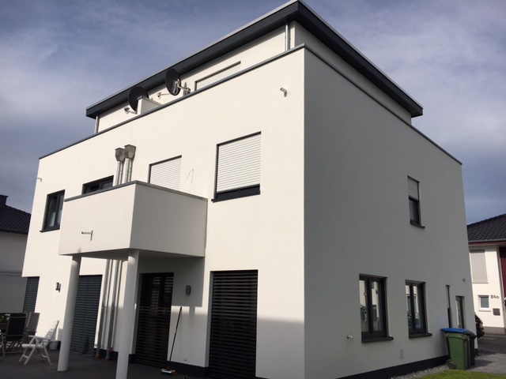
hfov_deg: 61.7
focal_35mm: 29
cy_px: 190
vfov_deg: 48.2
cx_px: 253
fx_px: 424
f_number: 2.2
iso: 25
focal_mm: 4.15
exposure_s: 1/4049
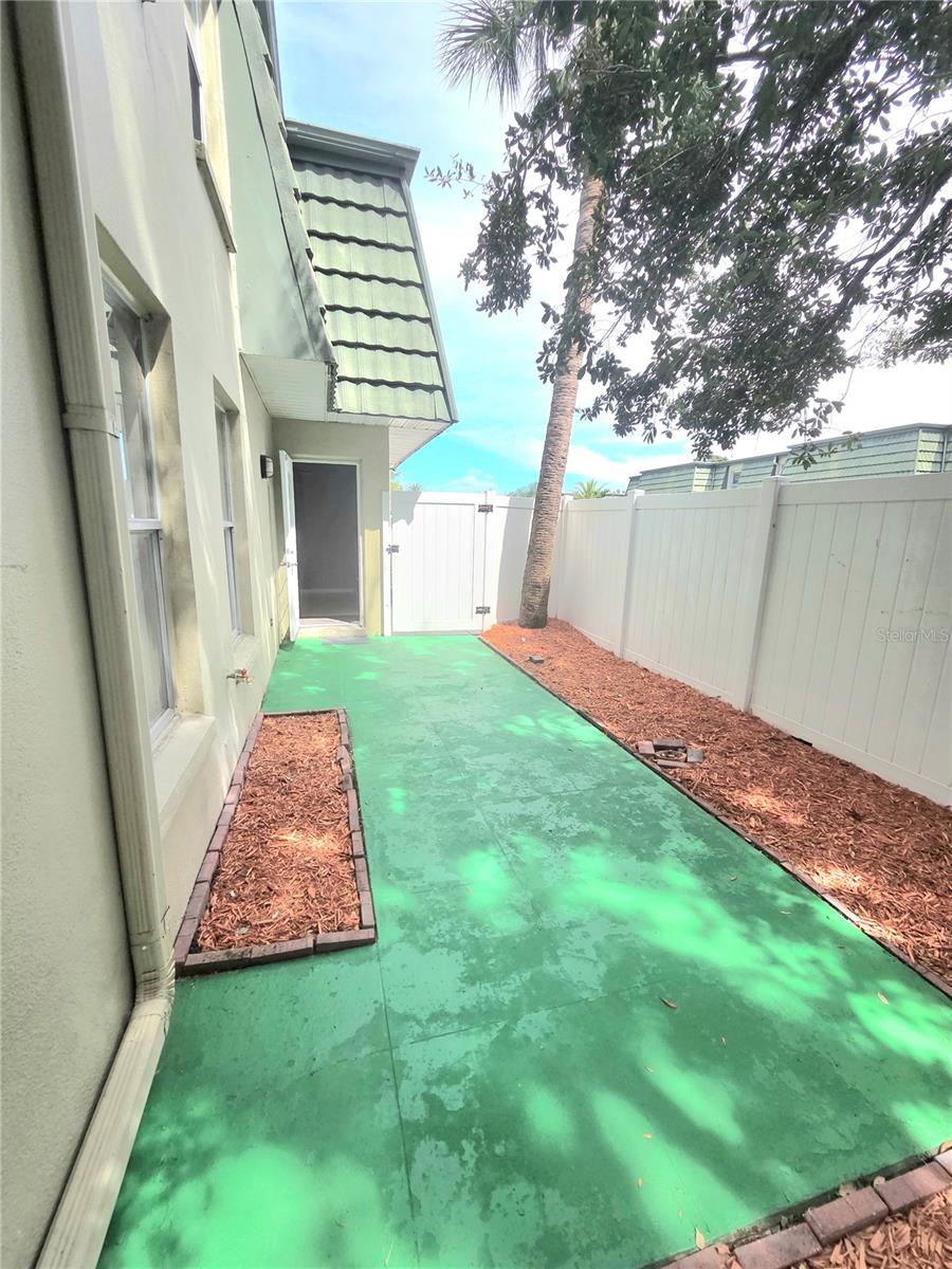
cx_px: 476
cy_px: 634
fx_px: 477
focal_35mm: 13
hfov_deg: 89.9
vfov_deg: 106.2
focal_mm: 2.2
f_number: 2.2
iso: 50
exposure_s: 1/1250
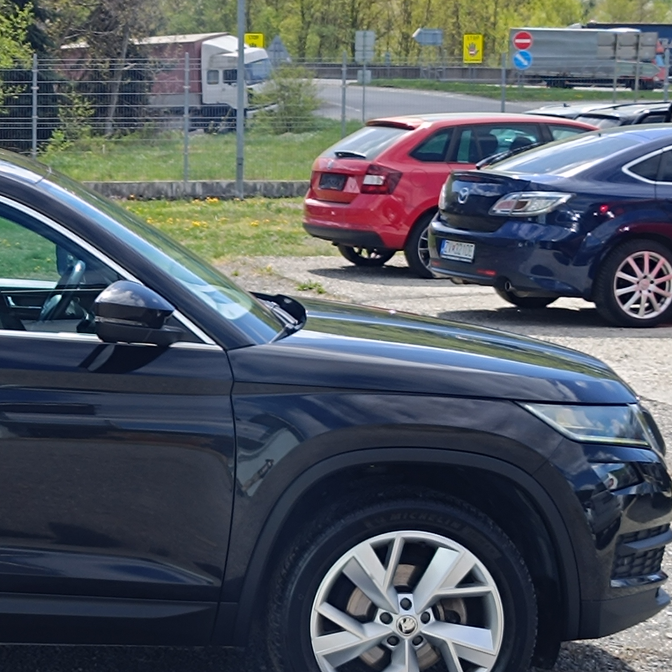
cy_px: 414
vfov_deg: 30.5
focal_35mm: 56
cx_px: -123
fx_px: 1230
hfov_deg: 27.2
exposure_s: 1/576
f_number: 1.88
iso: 51
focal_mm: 5.59
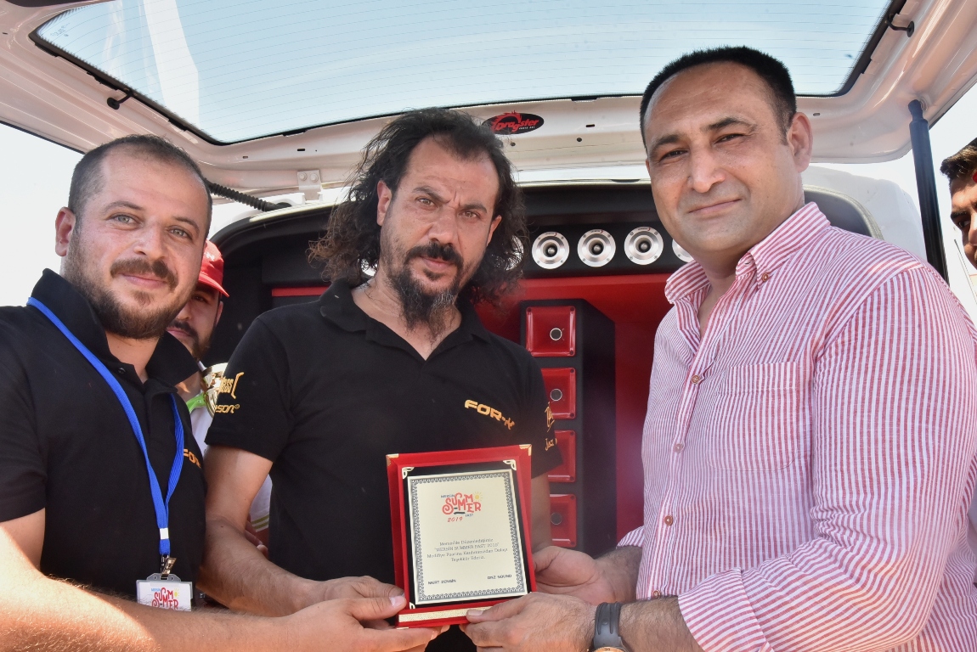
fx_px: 1032
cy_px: 326
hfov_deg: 50.7
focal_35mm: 38
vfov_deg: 35.1
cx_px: 488
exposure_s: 1/200
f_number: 18
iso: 2500
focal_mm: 38
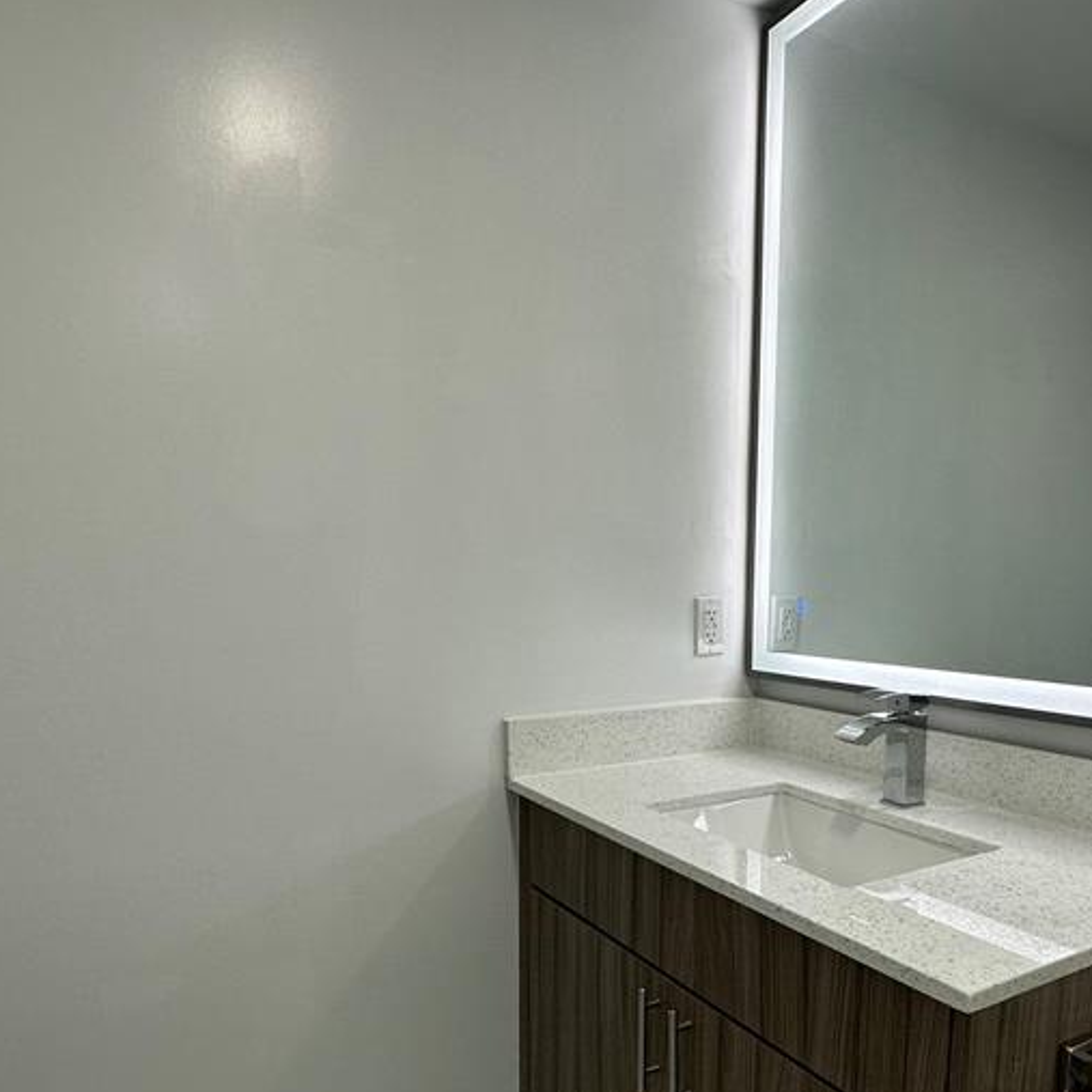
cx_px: 590
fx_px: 892
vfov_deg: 62.1
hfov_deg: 62.8
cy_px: 676
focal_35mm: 25
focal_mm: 2.22
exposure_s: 1/120
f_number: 2.2
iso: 100
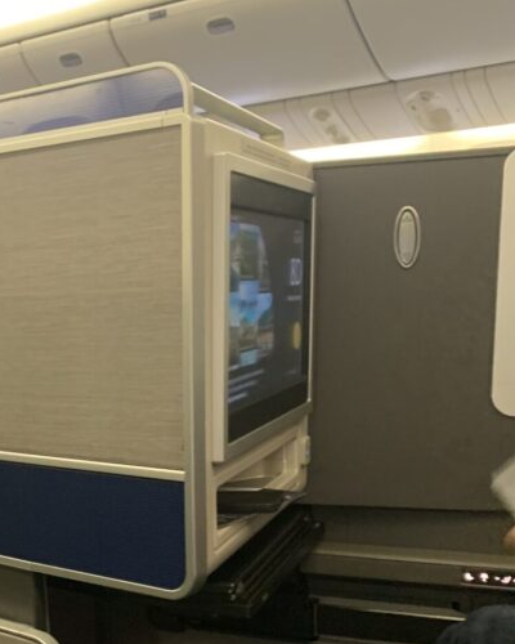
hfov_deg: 28.1
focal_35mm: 52
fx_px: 991
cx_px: 55
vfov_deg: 35.1
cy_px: 493
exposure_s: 1/30
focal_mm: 4.25
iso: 320
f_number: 1.8
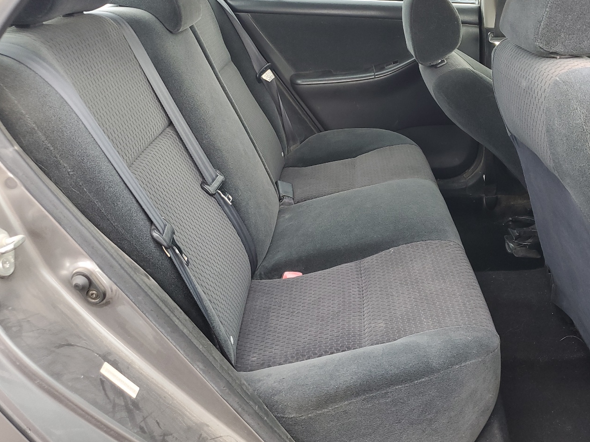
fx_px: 562
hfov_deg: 55.2
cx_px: 333
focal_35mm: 33
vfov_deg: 42.7
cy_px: 171
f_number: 1.5
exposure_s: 1/100
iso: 69
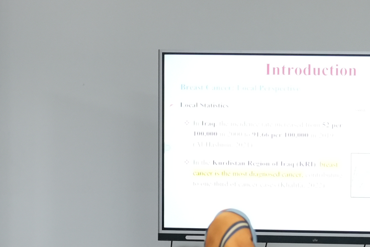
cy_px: 230
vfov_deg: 6.8
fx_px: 2077
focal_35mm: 202
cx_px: 438
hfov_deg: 10.0
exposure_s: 1/125
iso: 1600
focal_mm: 63
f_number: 4
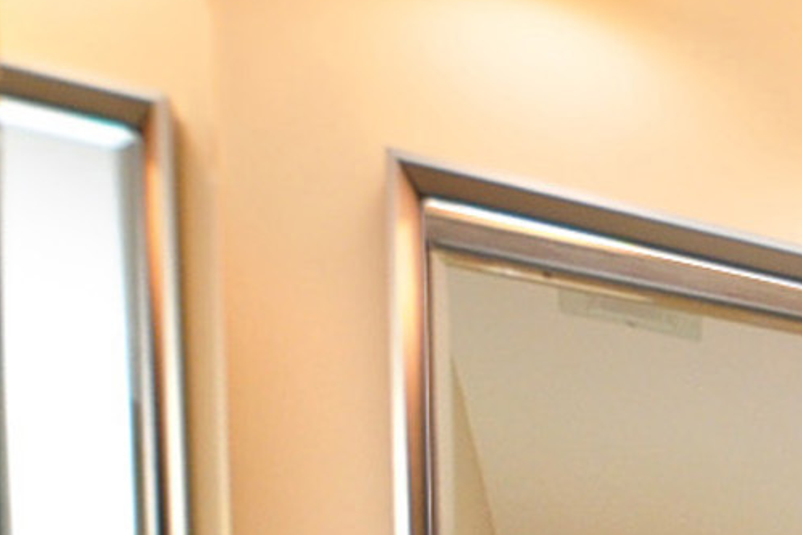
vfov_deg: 11.4
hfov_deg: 13.5
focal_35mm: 87
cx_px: 2094
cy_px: 1485
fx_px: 1939
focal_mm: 10
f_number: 4.5
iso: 250
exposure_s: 1/125
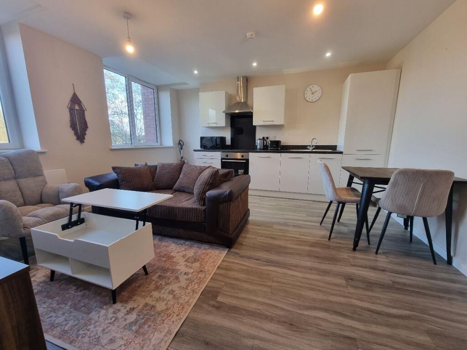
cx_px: 234
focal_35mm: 13
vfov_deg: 89.9
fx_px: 175
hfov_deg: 106.2
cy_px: 175
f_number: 2.2
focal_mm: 2.2
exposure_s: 1/50
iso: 100
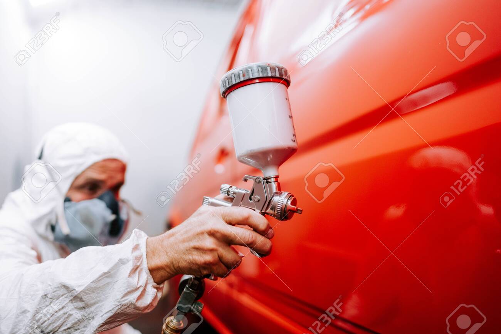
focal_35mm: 35
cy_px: 167
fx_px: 487
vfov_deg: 37.9
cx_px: 250
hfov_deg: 54.4
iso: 640
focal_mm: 35
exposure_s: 1/400
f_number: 1.7
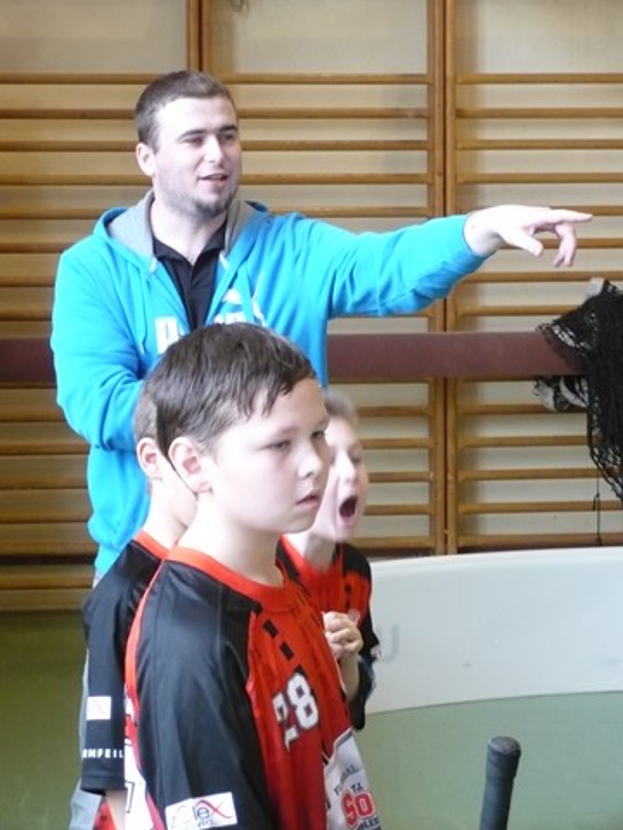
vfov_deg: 18.7
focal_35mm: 105
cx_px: 312
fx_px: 2520
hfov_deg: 14.1
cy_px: 415
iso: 400
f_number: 5
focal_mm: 17.4
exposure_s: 1/25
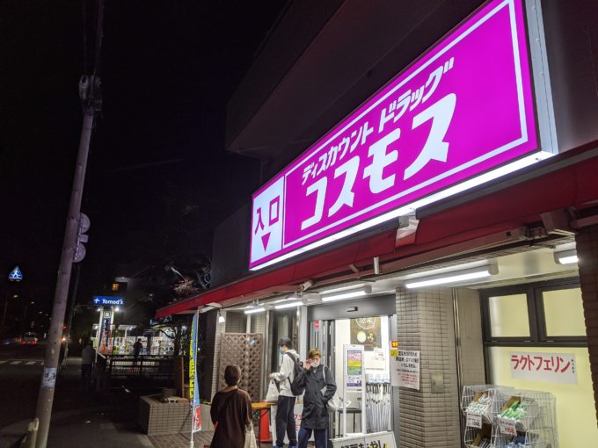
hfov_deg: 65.3
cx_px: 299
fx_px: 466
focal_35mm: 27
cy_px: 224
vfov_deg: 51.4
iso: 58
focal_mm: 4.44
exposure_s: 1/99.9
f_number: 1.8
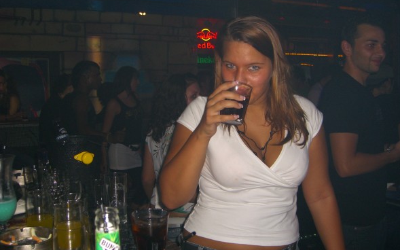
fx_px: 447
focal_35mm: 41
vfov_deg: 31.2
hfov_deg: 48.2
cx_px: 203
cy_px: 110
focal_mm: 7.9
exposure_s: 1/60
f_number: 2.8
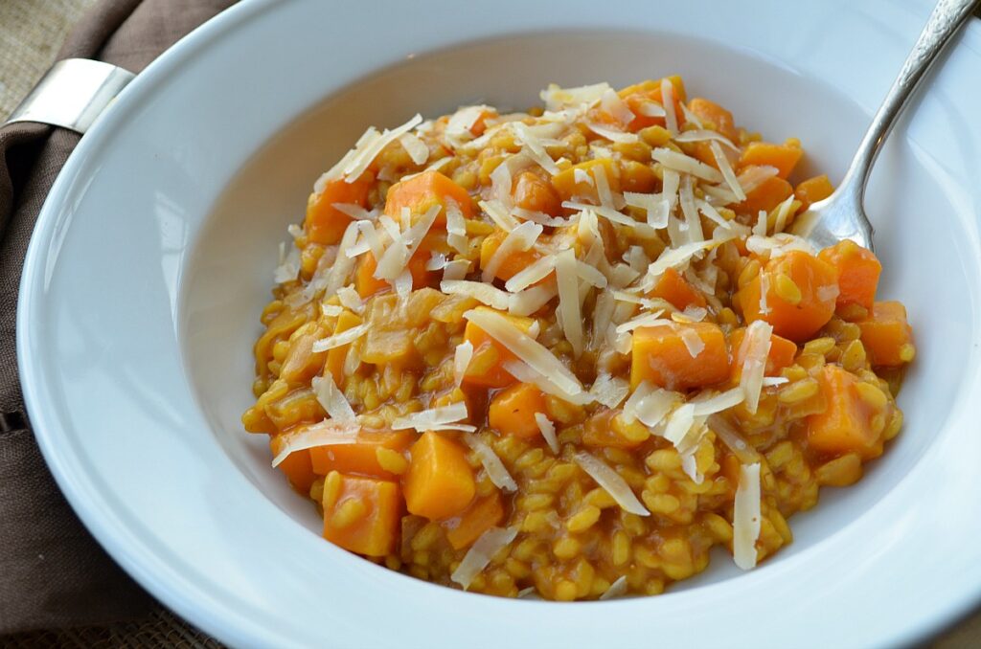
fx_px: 1468
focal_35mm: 54
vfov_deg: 24.9
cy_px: 324
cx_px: 490
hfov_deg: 36.9
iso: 400
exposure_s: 1/50
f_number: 6.3
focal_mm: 36
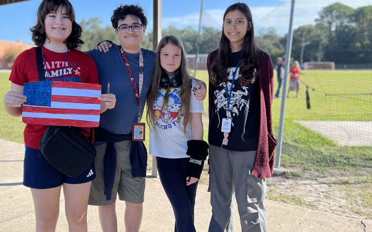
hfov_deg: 53.7
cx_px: 152
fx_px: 365
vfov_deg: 35.3
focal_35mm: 36
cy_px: 98
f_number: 1.5
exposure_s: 1/1698
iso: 50
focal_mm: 5.7
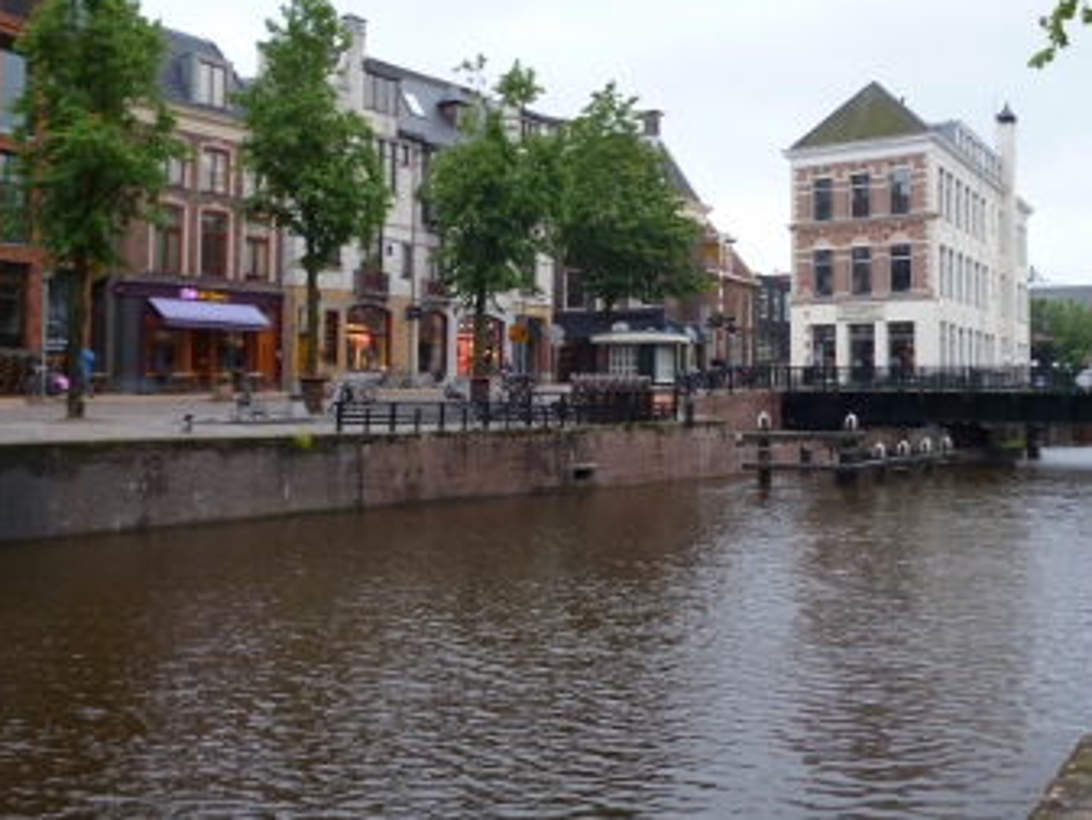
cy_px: 337
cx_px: 587
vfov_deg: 37.6
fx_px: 1199
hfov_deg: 48.9
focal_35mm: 38
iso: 100
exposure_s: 1/25
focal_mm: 5.7
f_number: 3.3
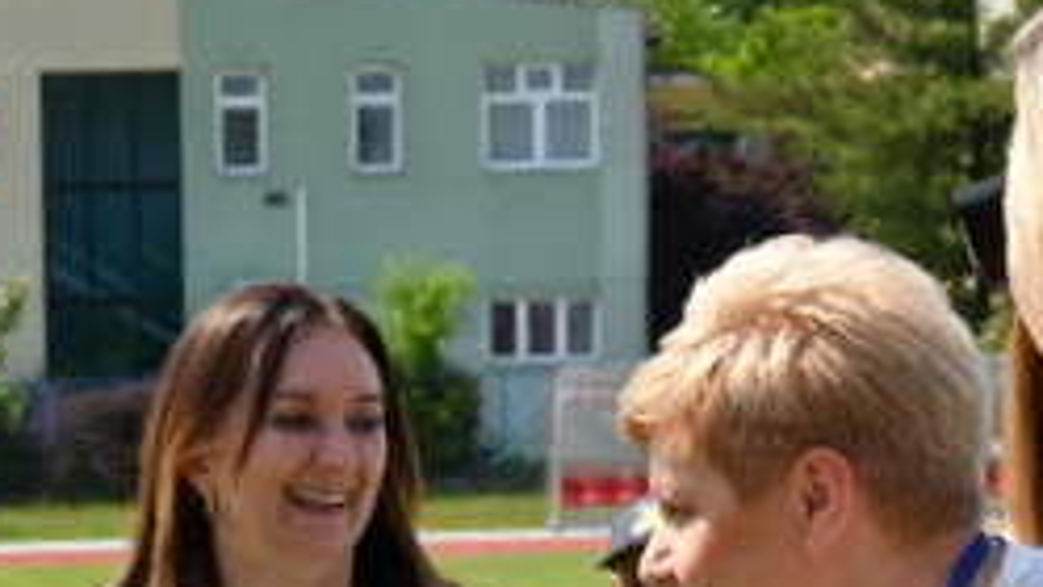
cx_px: 377
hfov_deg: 12.2
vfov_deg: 6.4
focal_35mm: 177
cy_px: 1553
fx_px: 4895
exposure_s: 1/320
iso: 100
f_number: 6.3
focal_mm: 35
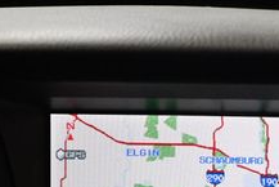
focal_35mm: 106
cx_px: 221
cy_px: 204
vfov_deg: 12.7
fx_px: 822
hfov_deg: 19.1
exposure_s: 1/125
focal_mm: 18
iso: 1600
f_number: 3.5
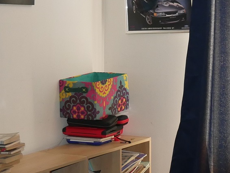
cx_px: 292
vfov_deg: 13.0
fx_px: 757
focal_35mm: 114
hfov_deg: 16.4
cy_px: 64
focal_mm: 14
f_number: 3.5
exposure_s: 1/60
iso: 640
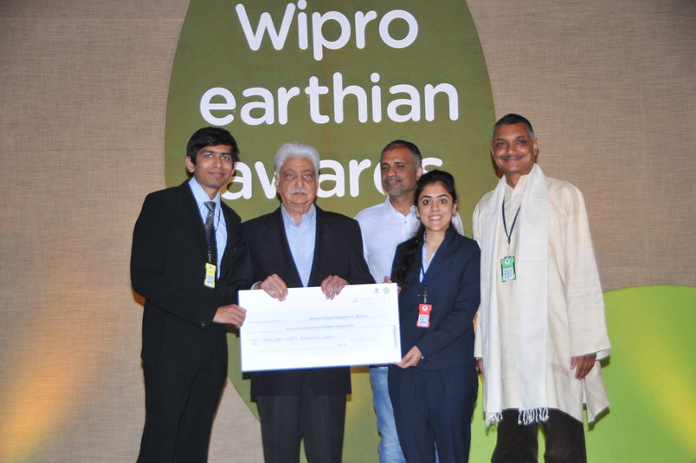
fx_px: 1274
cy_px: 232
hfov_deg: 30.5
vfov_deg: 20.6
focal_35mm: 66
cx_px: 348
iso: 400
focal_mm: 44
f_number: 4.5
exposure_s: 1/125
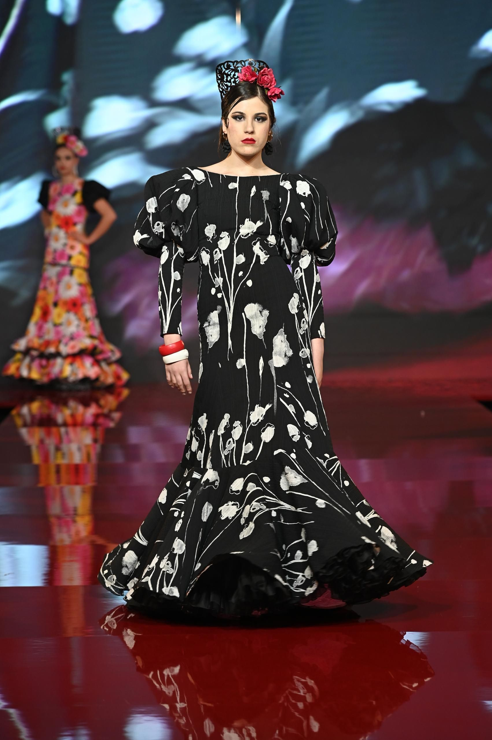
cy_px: 367
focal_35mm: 114
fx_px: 2340
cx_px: 250
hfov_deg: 12.0
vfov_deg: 18.0
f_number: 4
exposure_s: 1/200
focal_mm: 112
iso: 1000
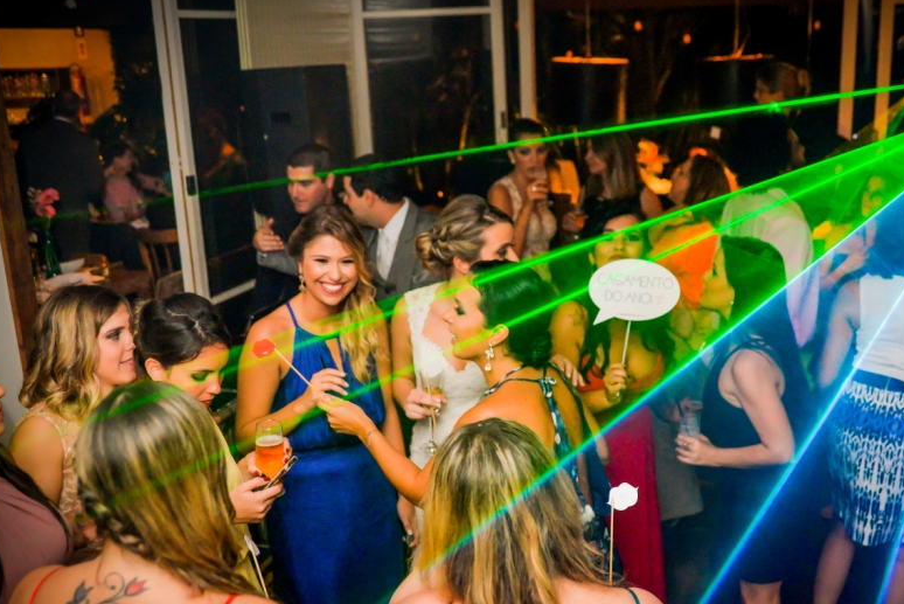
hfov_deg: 47.1
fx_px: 1030
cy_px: 331
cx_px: 545
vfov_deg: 32.6
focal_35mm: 41
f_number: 2.8
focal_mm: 31
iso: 3200
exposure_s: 1/80
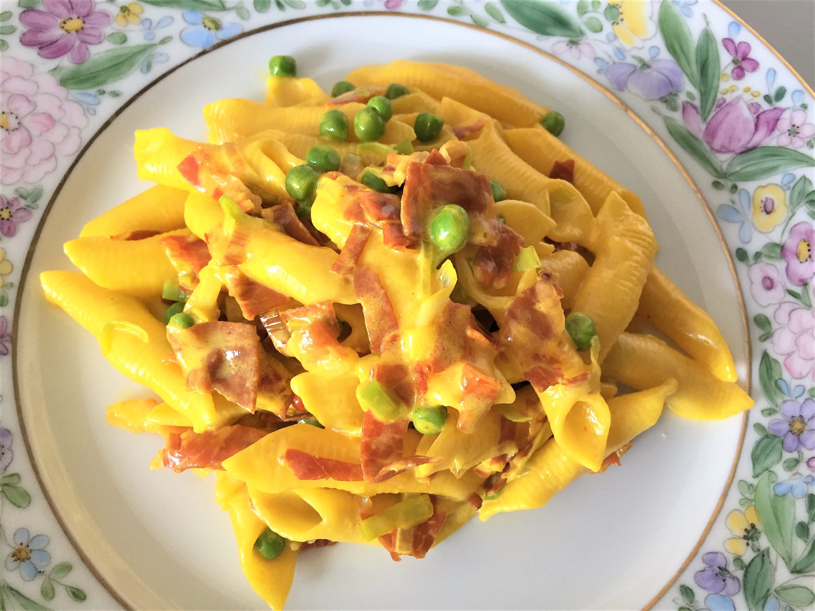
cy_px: 306
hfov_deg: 61.7
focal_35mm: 29
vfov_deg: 48.2
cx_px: 408
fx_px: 683
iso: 64
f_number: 2.2
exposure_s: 1/33
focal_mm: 4.15
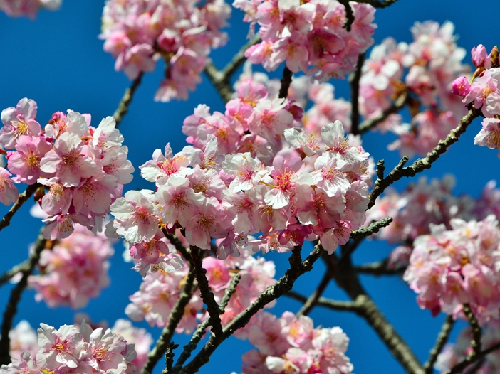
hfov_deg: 6.0
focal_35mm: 329
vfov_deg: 4.5
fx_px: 4751
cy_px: 186
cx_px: 264
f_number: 13
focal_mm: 300
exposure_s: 1/1600
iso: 800
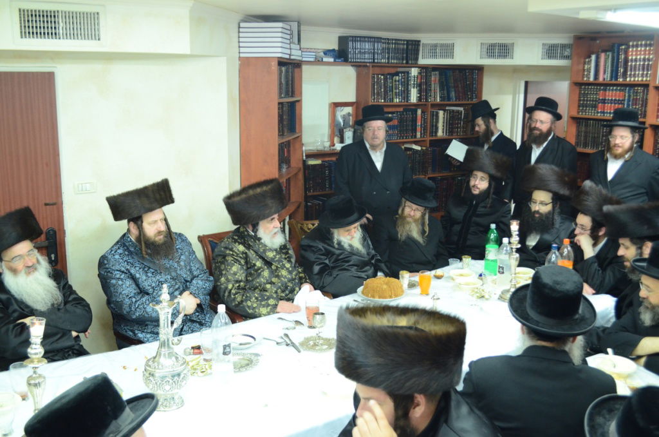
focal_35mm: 36
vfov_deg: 36.7
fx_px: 658
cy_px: 218
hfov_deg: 53.2
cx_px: 330
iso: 1600
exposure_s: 1/40
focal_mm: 24
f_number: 5
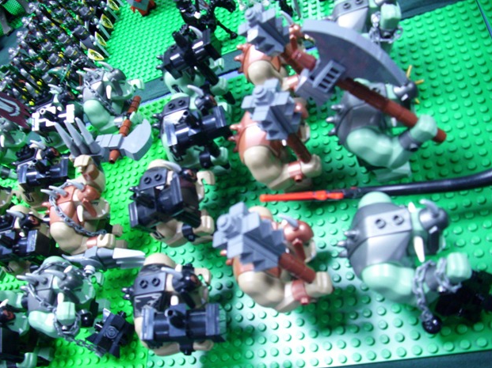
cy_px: 189
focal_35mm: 33
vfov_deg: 42.9
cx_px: 239
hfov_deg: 55.4
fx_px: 469
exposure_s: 1/8
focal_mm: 5.7
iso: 160
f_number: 2.9
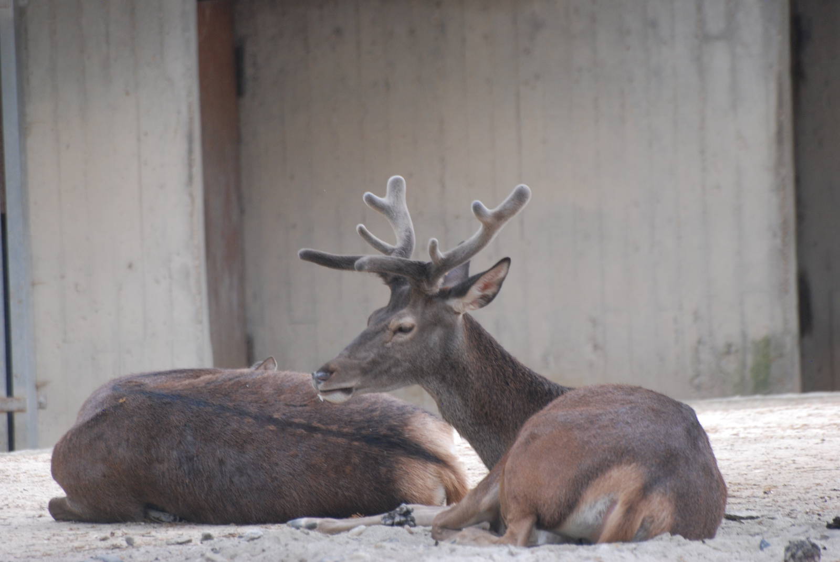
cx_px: 420
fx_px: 10512
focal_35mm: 450
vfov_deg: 3.1
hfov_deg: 4.6
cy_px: 281
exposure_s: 1/160
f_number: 5.6
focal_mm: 300
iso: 400
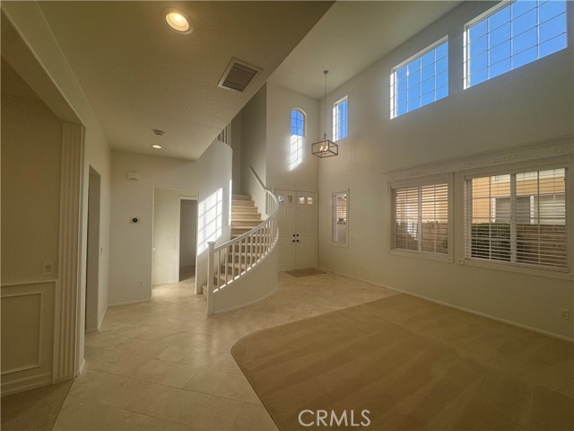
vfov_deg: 85.7
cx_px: 287
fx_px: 232
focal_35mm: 14
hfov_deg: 102.1
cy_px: 216
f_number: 2.2
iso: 40
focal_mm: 2.22
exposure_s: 1/464
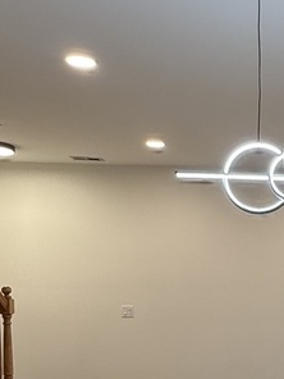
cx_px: 326
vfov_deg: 35.9
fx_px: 558
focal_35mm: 51
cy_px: 318
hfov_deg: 26.0
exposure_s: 1/120
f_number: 2.2
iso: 160
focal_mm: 2.22
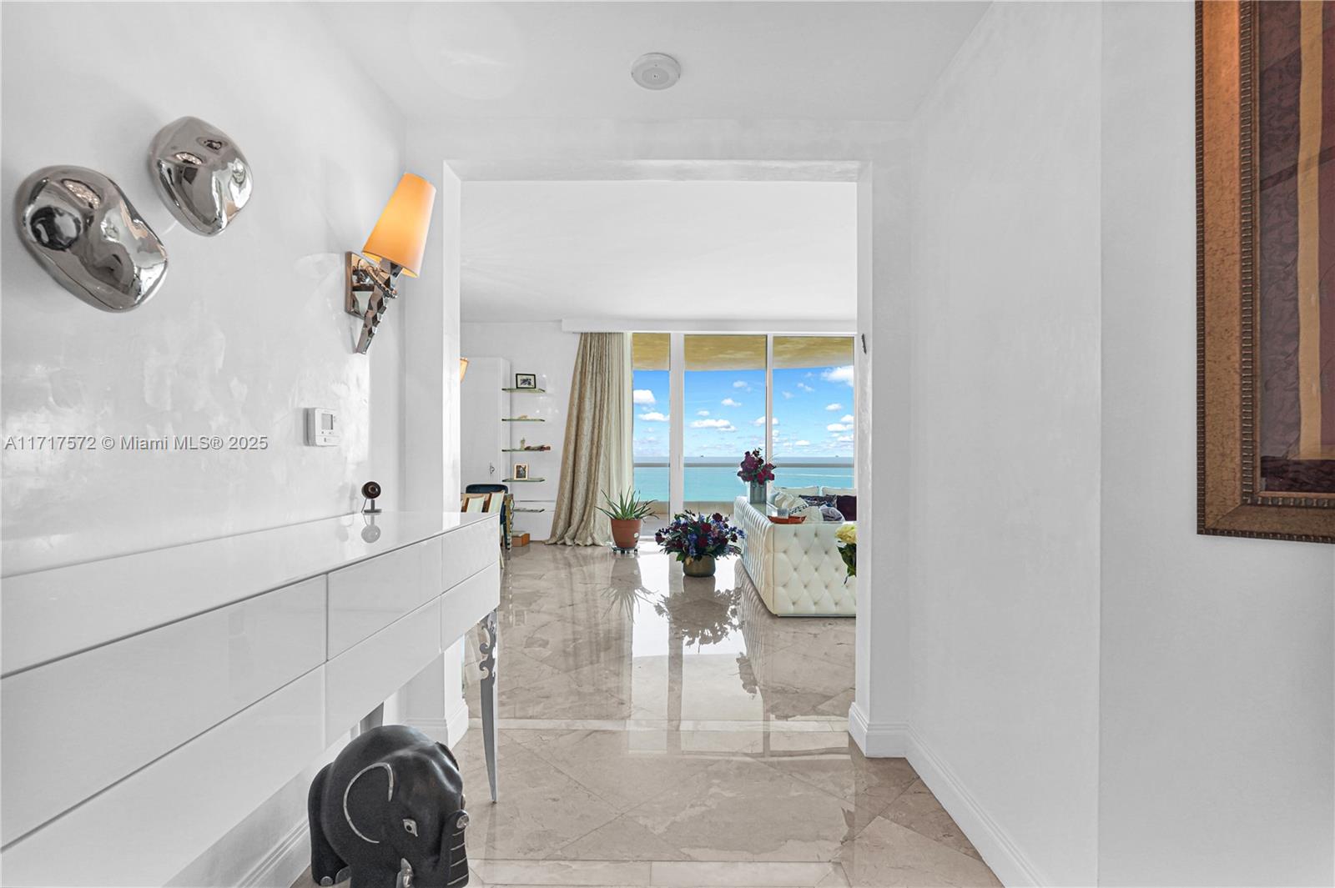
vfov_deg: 73.7
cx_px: 668
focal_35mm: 16
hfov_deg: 96.8
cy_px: 444
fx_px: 593
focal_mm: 16
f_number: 8
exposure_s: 1/30
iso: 200
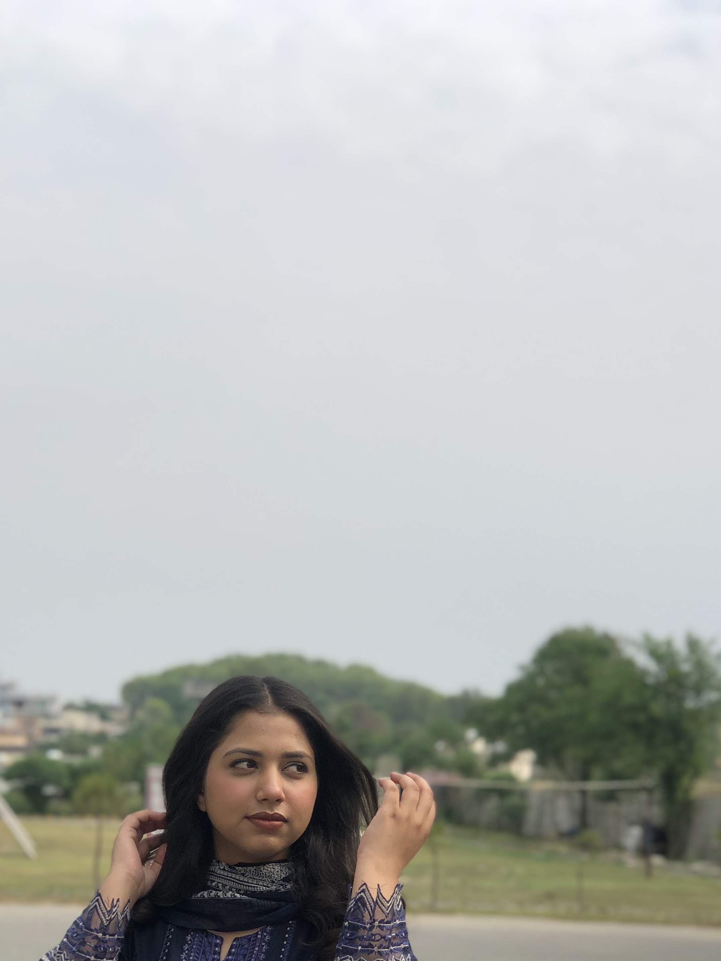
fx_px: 2027
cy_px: 667
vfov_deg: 26.5
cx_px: 276
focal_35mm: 73
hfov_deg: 20.1
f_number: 2.4
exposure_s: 1/607
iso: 16
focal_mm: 6
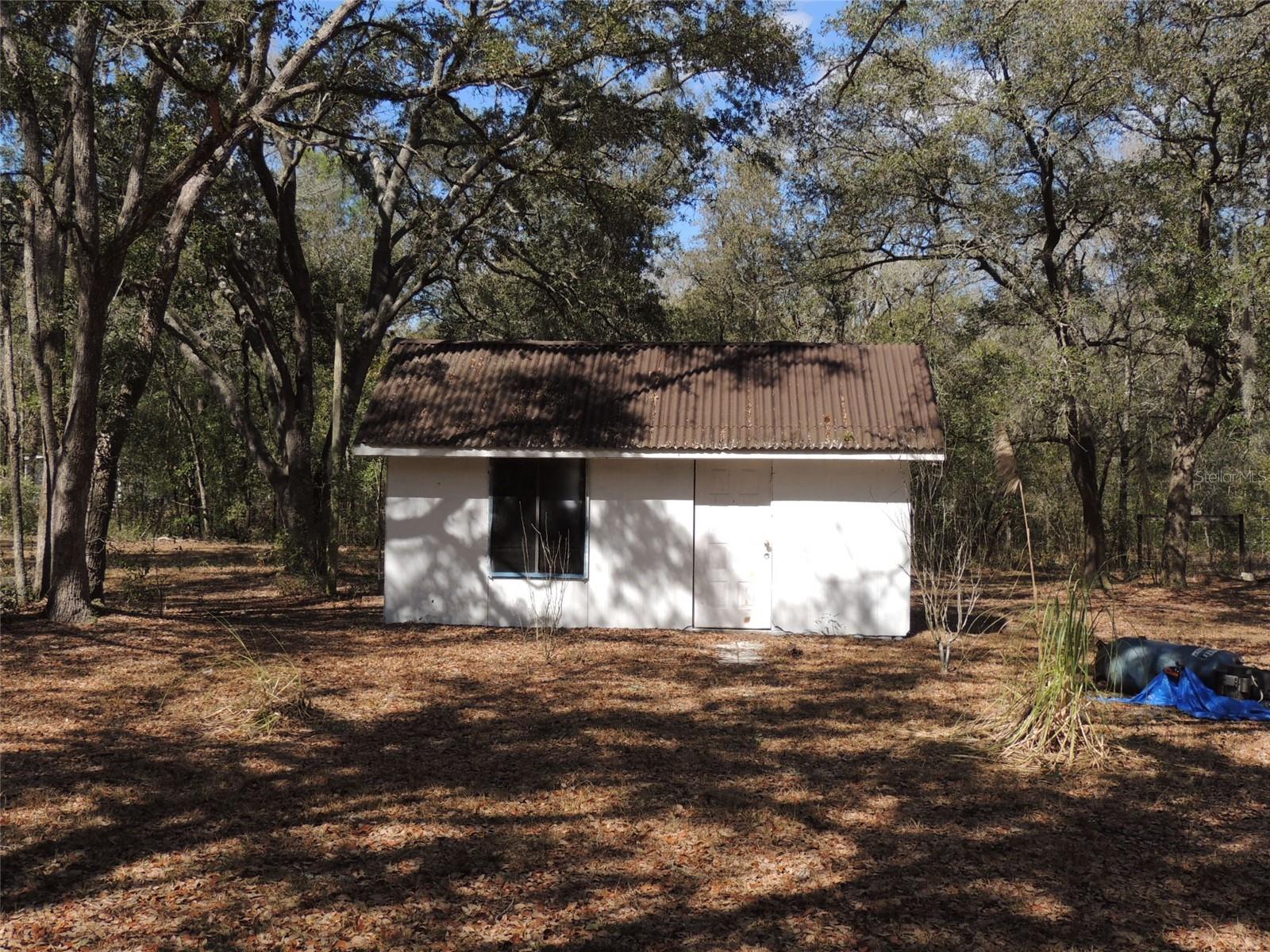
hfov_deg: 46.8
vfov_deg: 36.0
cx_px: 635
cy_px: 476
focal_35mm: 40
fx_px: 1468
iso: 100
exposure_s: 1/800
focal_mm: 7.1
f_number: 3.3
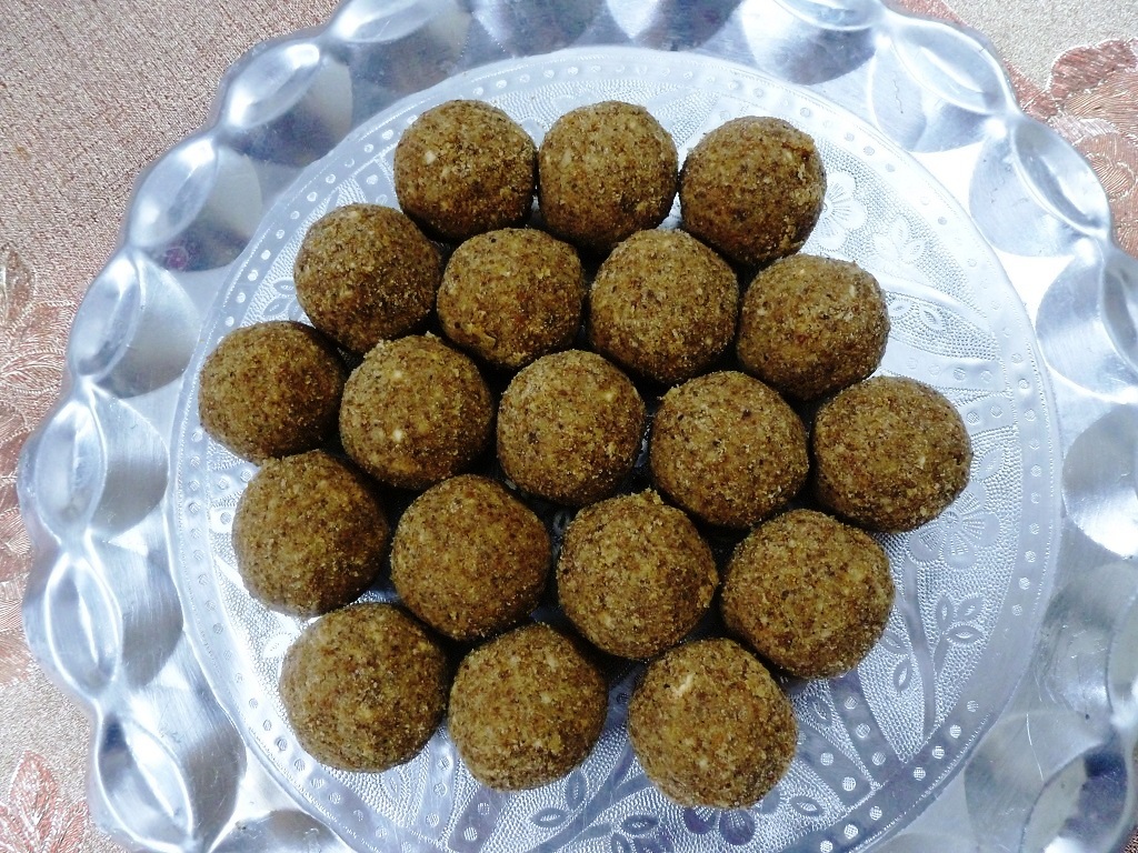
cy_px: 426
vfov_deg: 56.8
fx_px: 789
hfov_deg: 71.6
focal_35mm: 24
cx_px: 569
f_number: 3.3
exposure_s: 1/15
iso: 400
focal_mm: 4.3
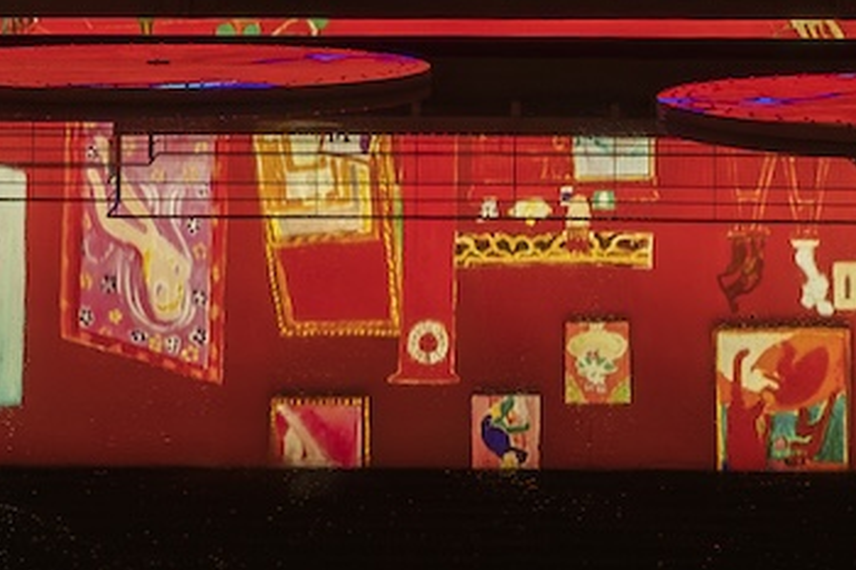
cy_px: -217
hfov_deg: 33.4
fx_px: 1426
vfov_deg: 20.2
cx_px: 433
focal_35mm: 60
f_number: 8
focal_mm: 14
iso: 800
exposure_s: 5
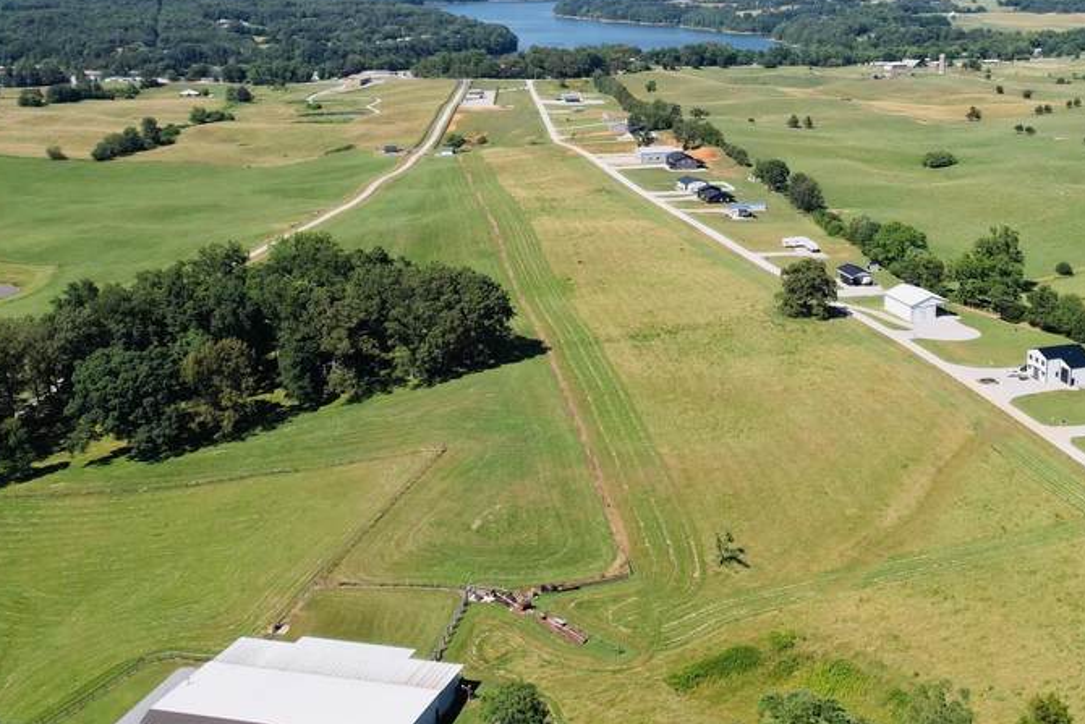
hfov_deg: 45.6
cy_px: 174
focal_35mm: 42
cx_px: 732
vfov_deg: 31.3
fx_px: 1266
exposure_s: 1/2000
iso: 100
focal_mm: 8.38
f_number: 2.8
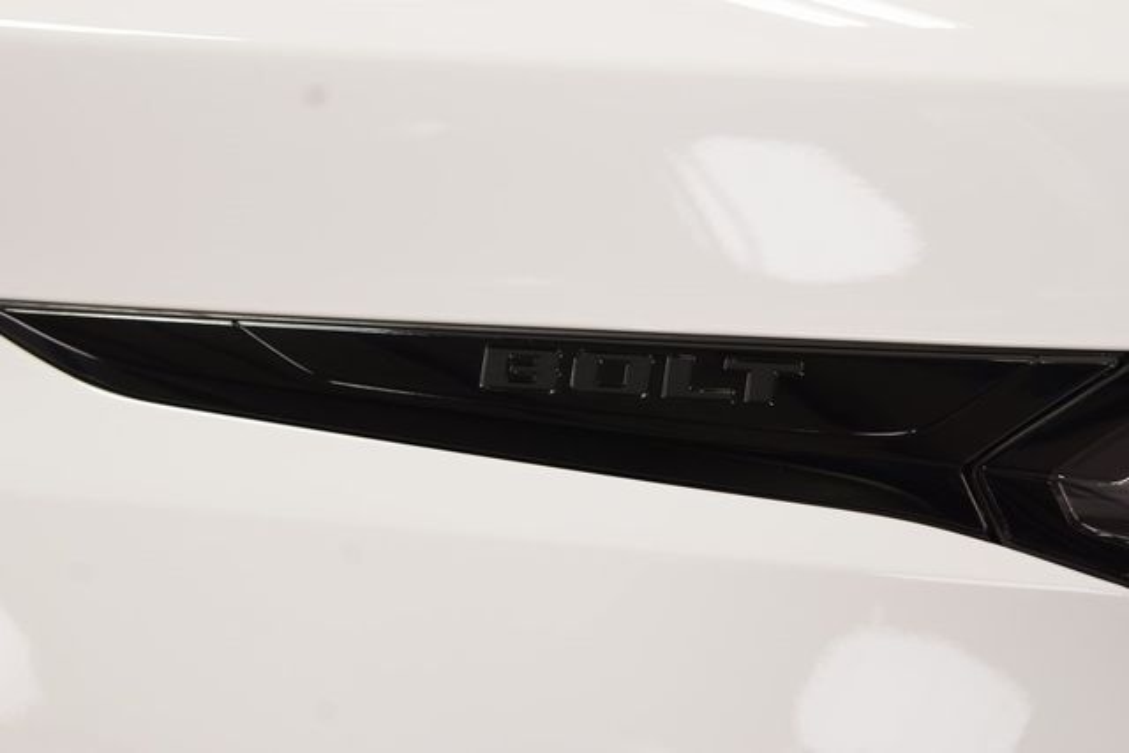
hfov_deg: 27.0
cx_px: 564
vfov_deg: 18.2
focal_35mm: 75
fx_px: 2352
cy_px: 376
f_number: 7.1
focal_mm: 50
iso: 450
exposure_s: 1/30
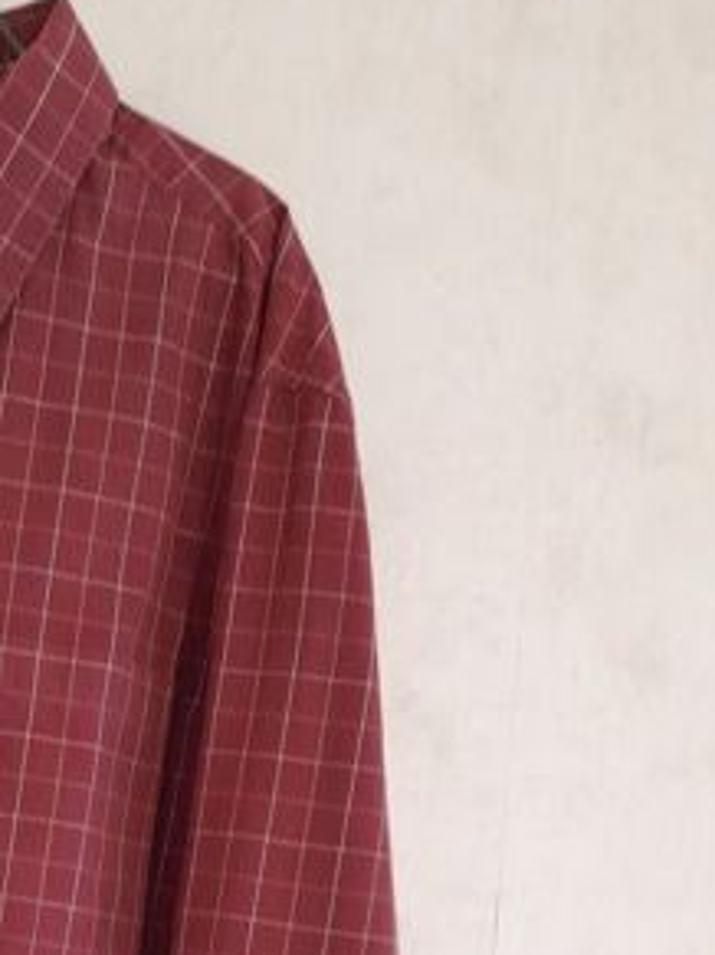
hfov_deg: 24.9
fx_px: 1516
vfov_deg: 31.7
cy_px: 1001
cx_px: -52
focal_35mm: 55
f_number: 2
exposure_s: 1/30
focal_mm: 4.6
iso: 400
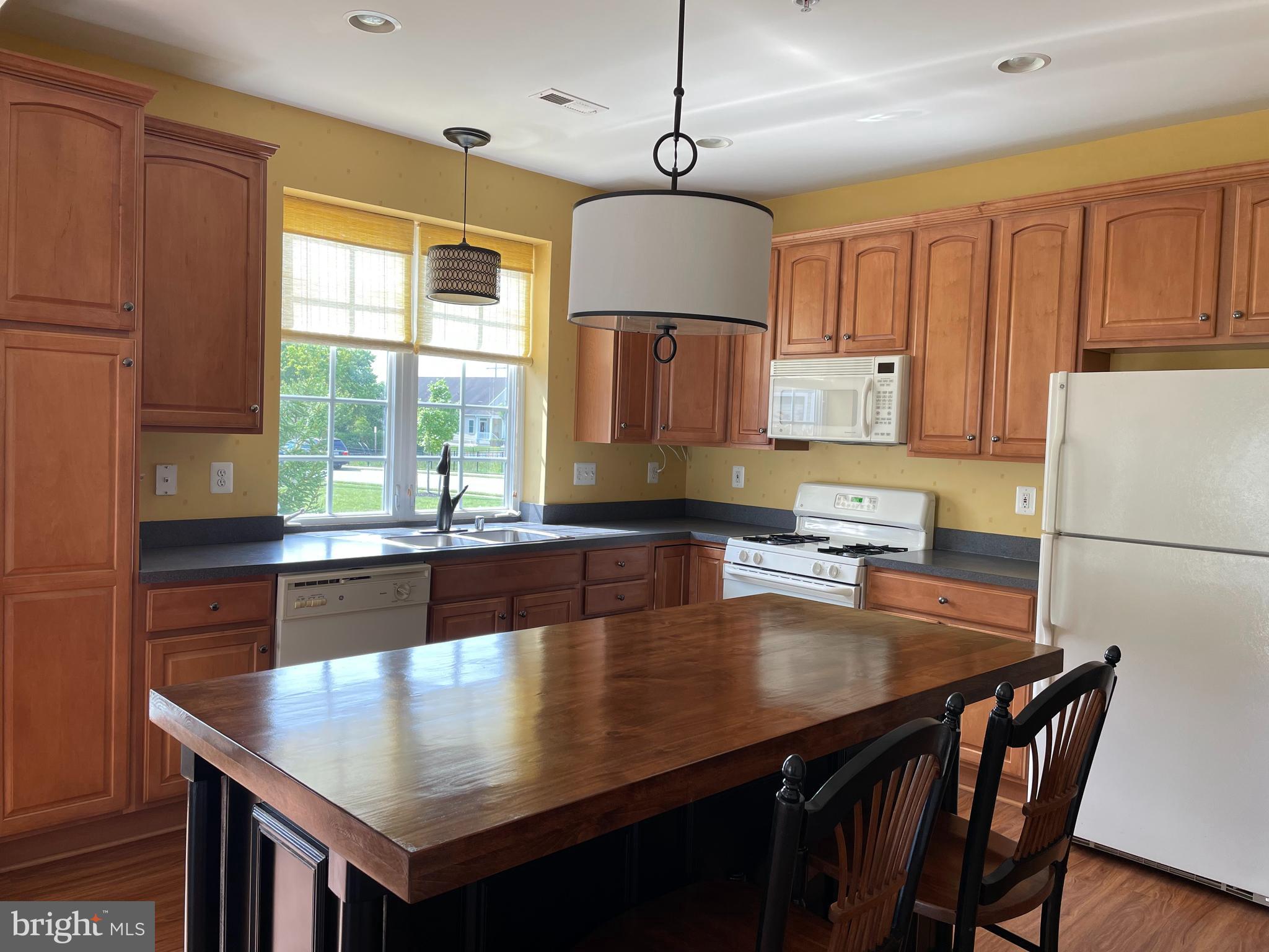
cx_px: 634
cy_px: 476
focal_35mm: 26
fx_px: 953
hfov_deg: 67.3
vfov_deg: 53.1
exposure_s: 1/121
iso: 32
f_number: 1.6
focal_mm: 4.2
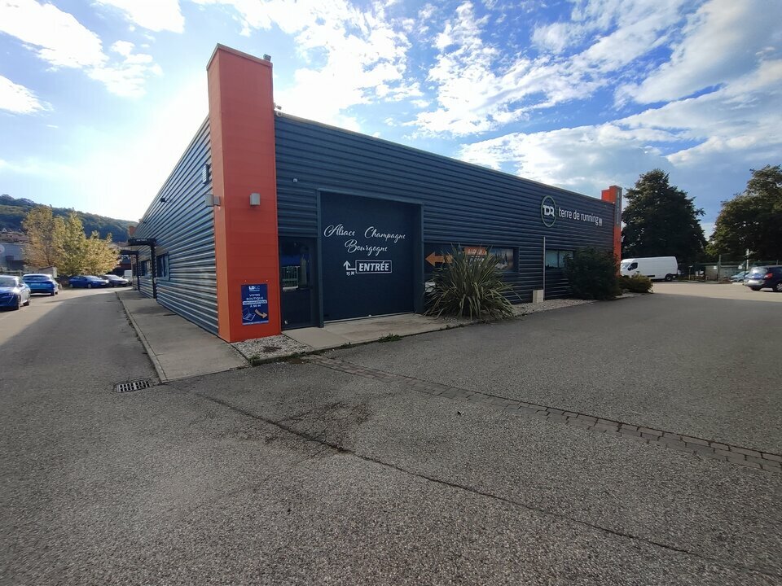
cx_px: 391
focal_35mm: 13
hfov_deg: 106.2
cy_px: 293
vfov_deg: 89.9
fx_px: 294
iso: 50
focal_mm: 1.66
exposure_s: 1/1424
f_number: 2.2
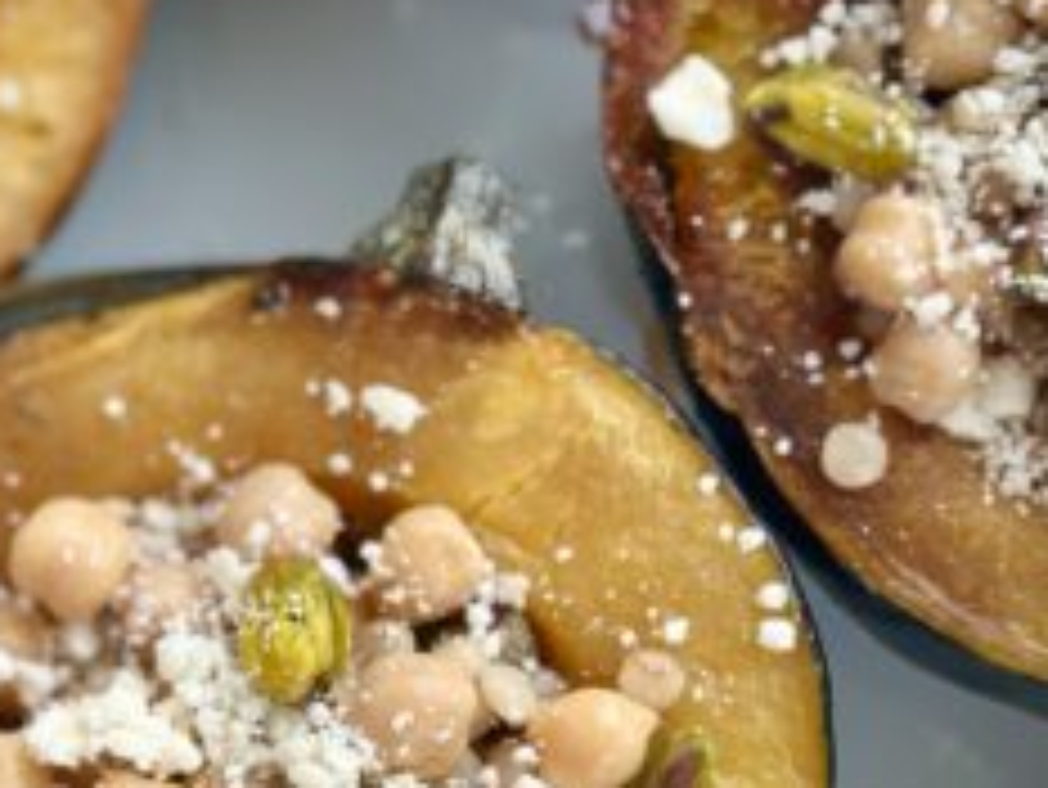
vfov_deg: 14.4
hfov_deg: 19.1
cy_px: 428
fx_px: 3120
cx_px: 430
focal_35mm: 103
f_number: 1.78
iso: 320
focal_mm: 6.86
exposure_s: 1/60
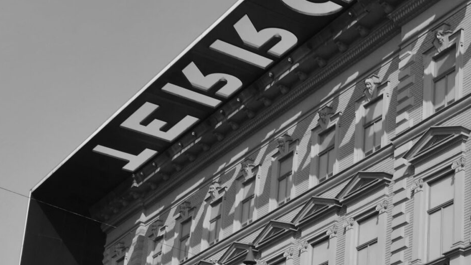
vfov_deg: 15.0
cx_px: 542
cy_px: 306
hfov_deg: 24.9
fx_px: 974
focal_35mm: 78
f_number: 9
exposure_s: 1/320
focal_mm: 18
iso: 100
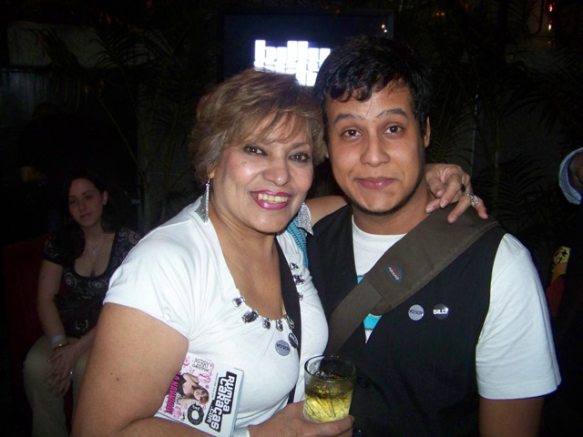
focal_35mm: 36
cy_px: 218
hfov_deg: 51.4
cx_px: 292
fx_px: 606
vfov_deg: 39.7
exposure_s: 1/30
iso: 200
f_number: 2.8
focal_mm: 5.85
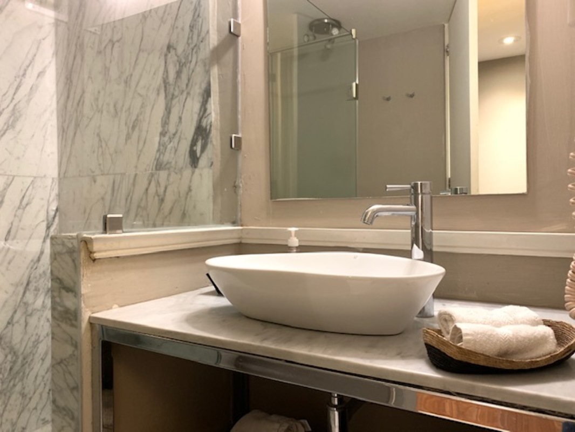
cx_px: 288
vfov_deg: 53.1
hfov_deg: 67.3
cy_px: 216
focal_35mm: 26
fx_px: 432
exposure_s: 1/40
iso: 400
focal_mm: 4.25
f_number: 1.8
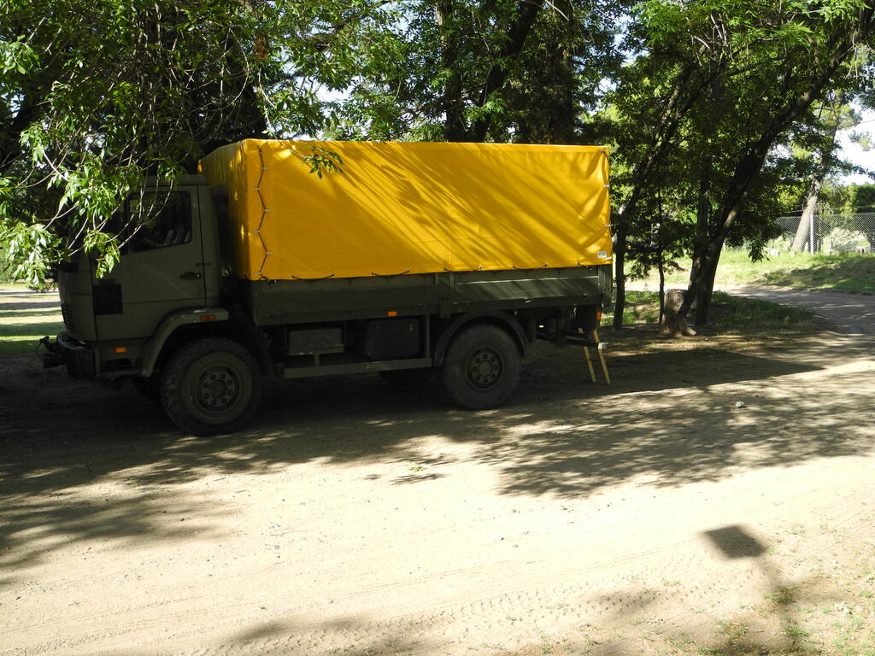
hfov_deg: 49.0
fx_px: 961
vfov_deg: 37.7
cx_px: 438
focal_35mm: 38
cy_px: 328
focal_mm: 8.1
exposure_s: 1/400
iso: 100
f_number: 3.2
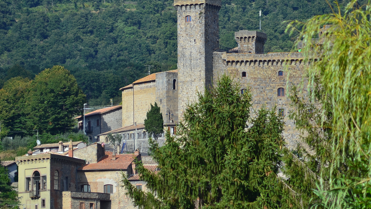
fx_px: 2967
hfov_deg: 7.2
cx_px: 205
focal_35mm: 302
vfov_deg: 4.0
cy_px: 92
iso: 200
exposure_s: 1/640
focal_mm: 165
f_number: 5.3
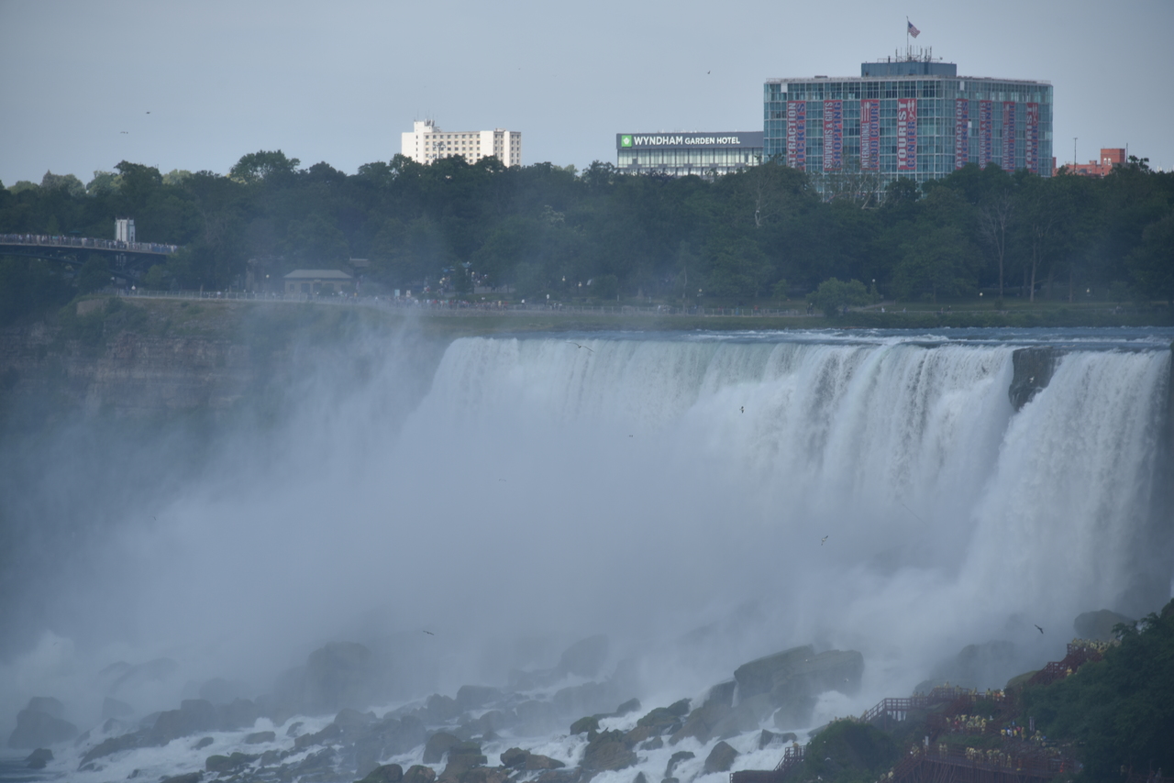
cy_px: 392
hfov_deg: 10.3
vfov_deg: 6.9
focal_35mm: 200
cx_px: 587
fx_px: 6523
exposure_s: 1/400
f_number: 7.1
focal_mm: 200
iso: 100
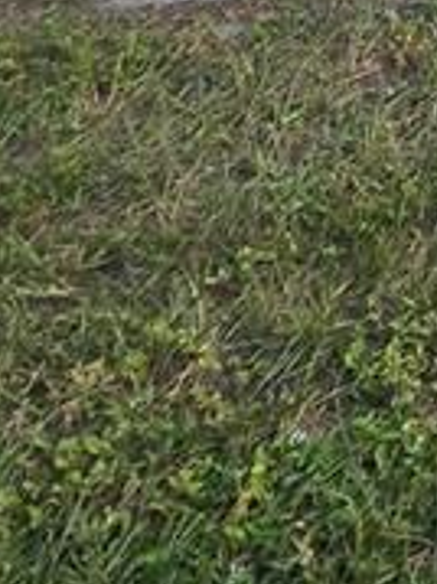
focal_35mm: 87
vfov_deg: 17.5
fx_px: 1466
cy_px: -512
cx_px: 936
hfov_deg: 13.8
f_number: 2.2
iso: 50
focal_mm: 1.7
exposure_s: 1/719
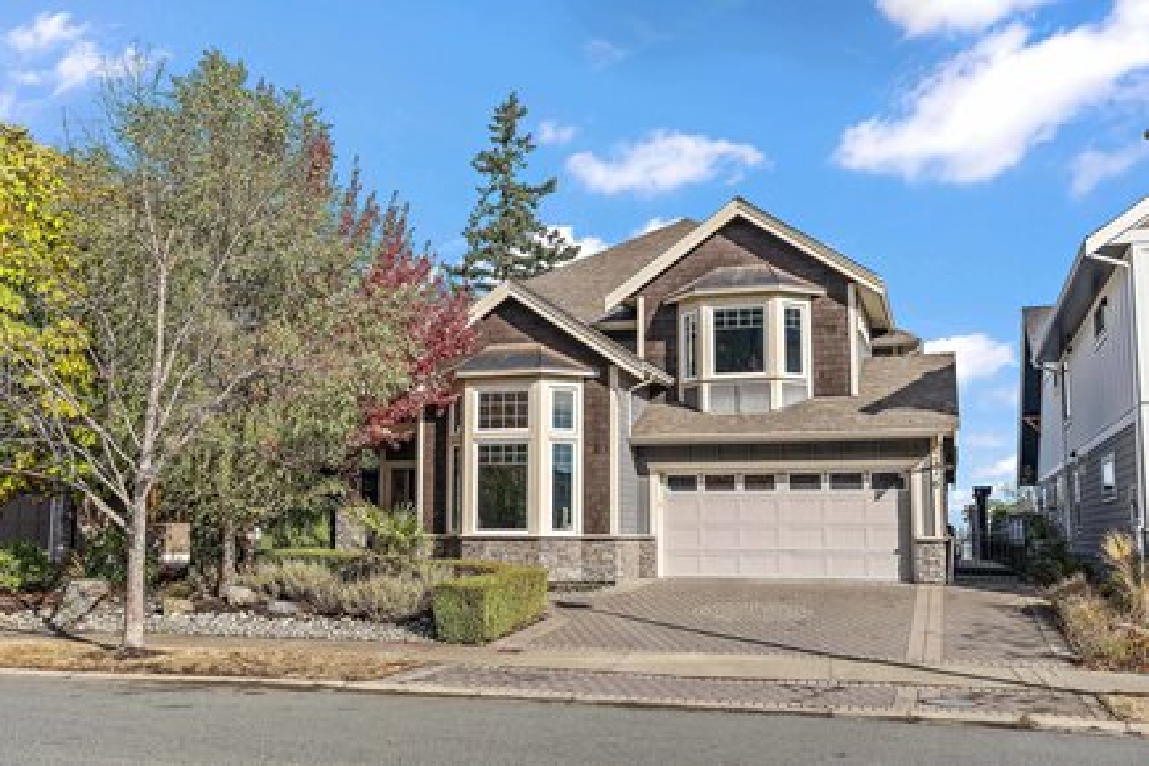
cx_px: 574
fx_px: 1085
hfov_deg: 55.8
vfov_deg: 38.9
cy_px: 383
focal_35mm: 34
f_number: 6.3
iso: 400
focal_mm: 34
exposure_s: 1/1250
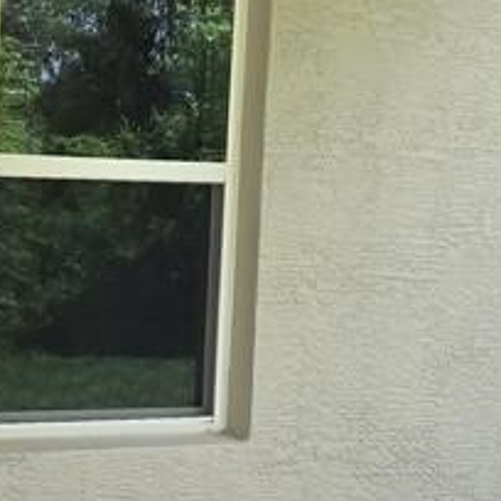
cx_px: -214
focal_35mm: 102
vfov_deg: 16.9
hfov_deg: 15.9
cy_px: 425
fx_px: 1670
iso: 25
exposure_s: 1/438
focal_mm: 5.4
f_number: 1.8
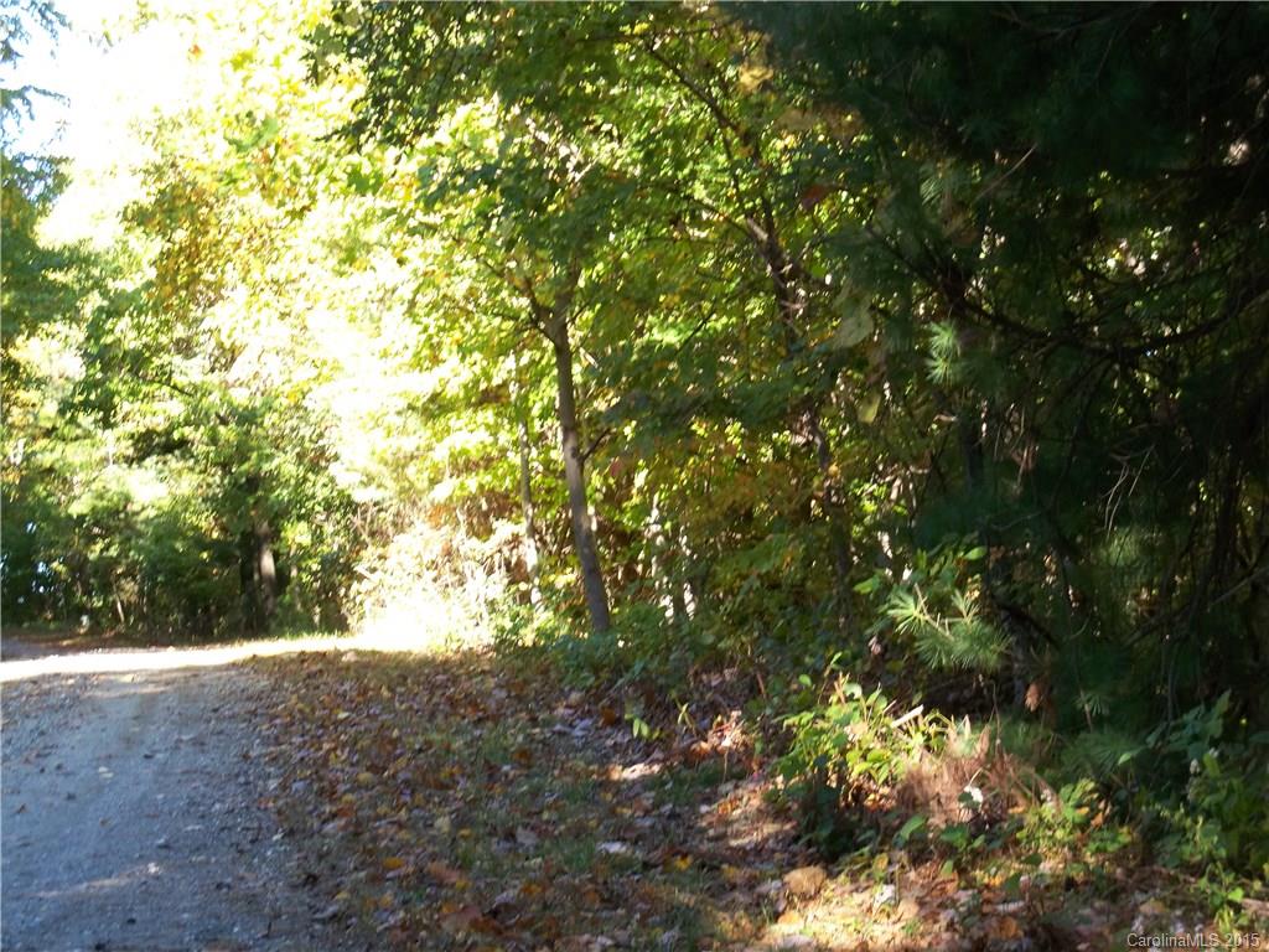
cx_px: 634
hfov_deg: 24.4
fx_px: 2933
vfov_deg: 18.4
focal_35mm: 80
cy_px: 476
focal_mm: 14.2
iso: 100
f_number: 4.1
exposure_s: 1/50
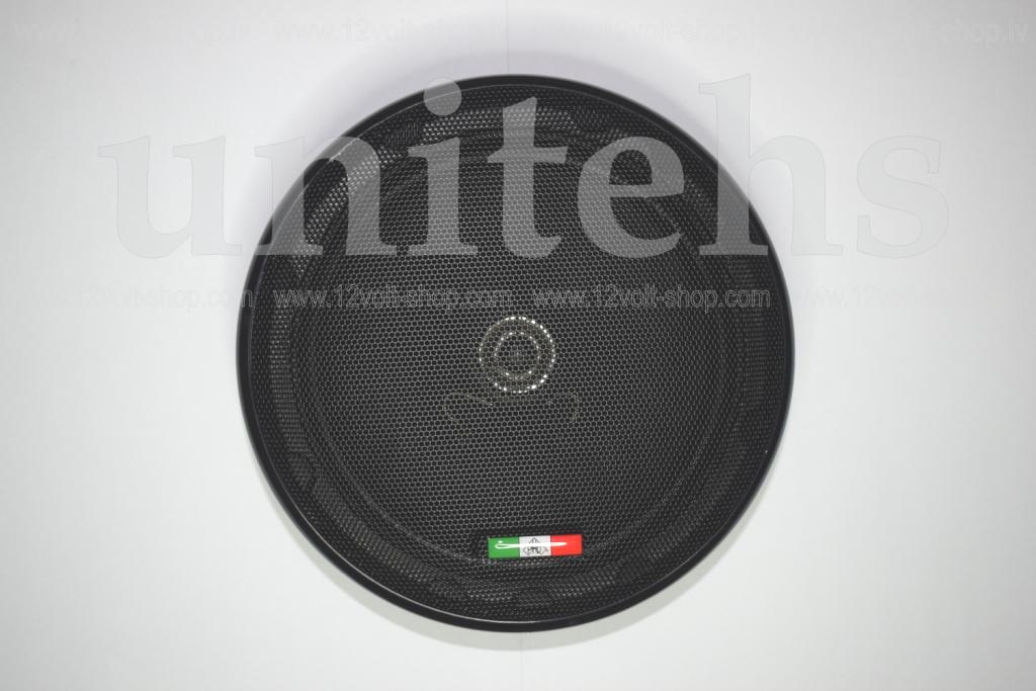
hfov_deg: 36.9
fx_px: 1554
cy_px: 346
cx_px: 518
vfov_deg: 25.1
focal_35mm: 54
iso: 360
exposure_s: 1/80
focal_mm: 36
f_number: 4.8
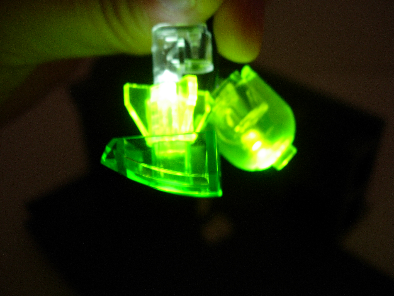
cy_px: 147
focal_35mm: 39
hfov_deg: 47.9
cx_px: 197
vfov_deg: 36.8
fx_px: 444
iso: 97
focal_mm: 7.8
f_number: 2.8
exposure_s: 1/4
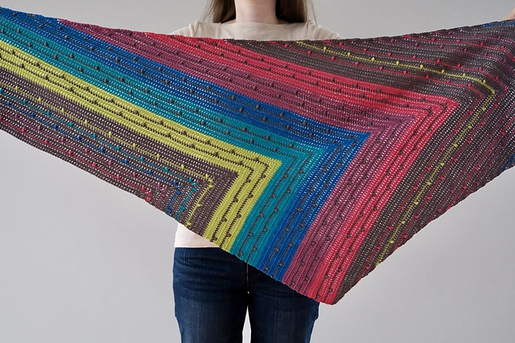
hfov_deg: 42.7
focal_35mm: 46
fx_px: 658
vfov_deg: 29.3
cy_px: 172
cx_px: 258
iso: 5000
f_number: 4
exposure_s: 1/100
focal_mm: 30.8
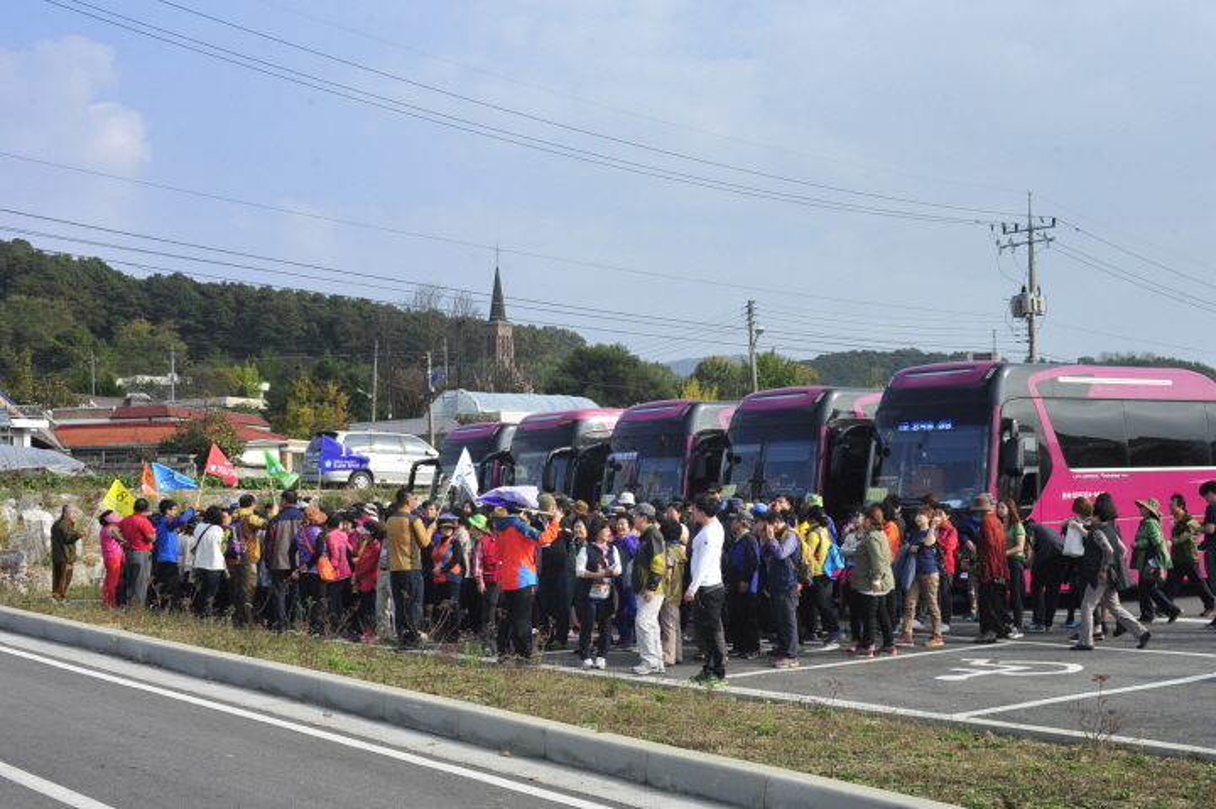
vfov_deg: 28.0
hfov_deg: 41.1
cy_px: 404
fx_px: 1620
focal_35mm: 48
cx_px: 608
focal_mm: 48
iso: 200
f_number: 11
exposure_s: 1/160
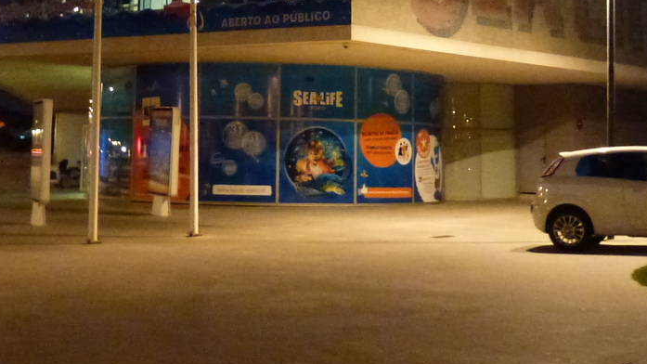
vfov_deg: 19.3
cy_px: -32
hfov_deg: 34.8
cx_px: 267
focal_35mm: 60
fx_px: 1029
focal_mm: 4.3
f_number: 3.3
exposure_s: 1/4
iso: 800
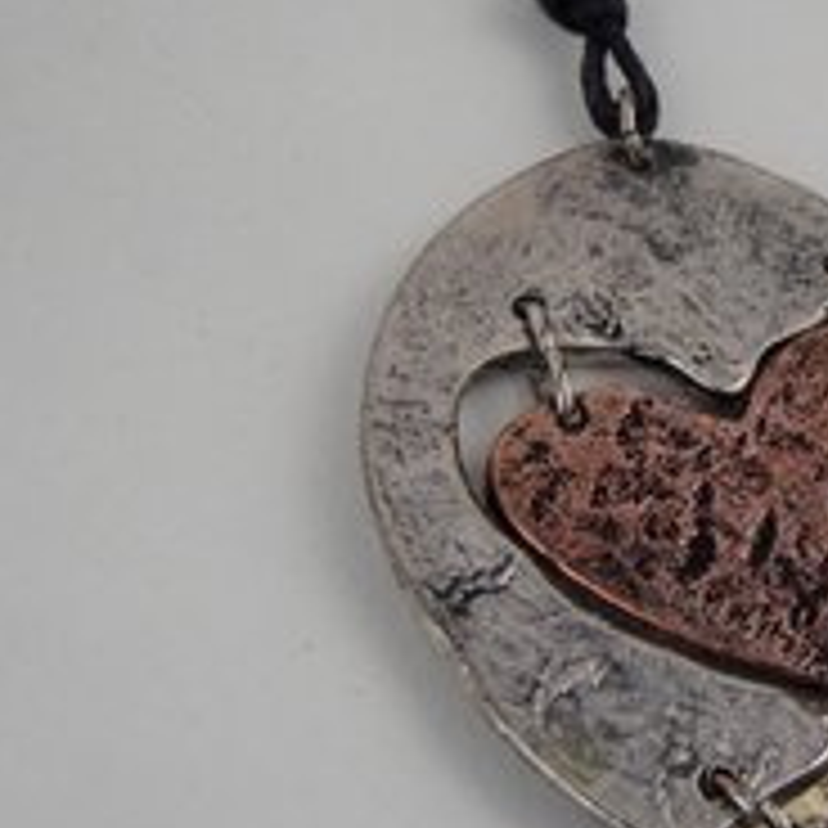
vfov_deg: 28.1
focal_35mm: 61
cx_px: 695
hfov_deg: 27.4
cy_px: 488
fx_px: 1651
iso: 125
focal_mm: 6.64
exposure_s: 1/160
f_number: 4.7
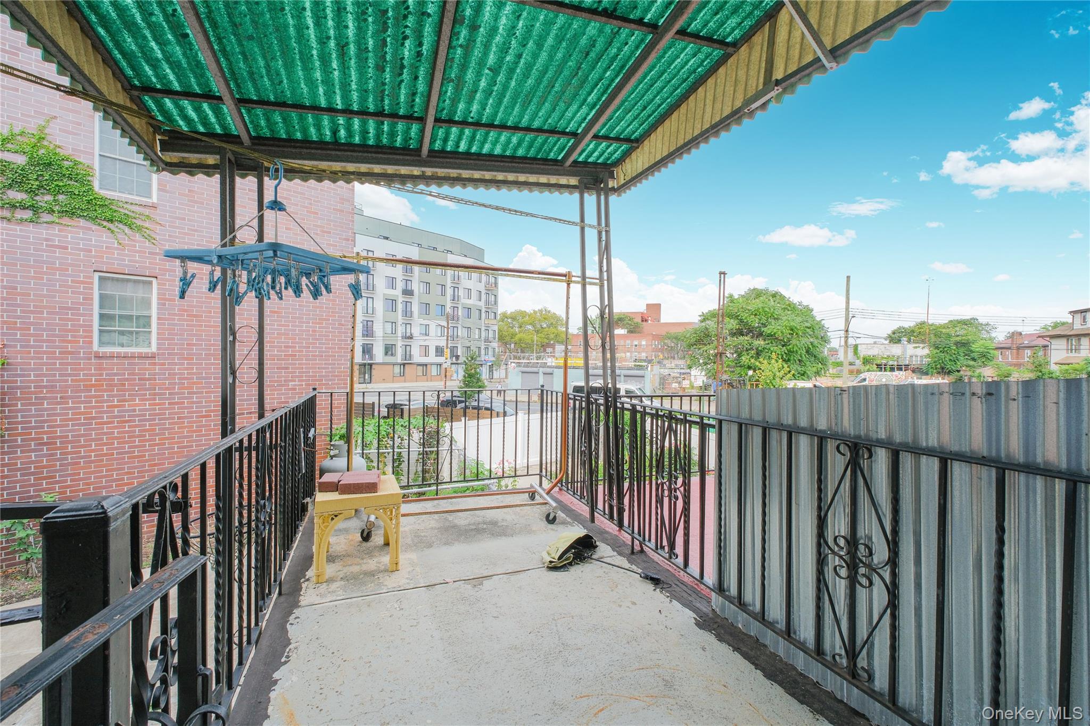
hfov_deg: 100.4
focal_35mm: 15
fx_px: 454
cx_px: 545
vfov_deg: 77.3
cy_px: 363
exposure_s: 1/80
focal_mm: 10
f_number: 8
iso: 160
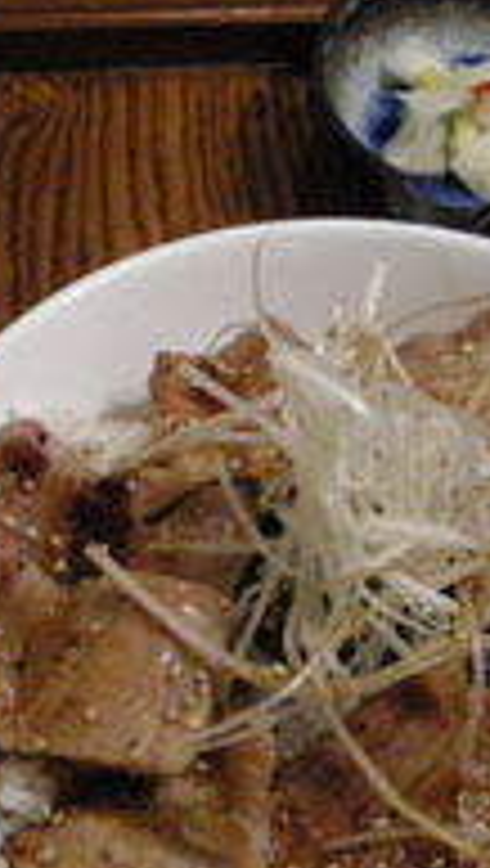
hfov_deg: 15.2
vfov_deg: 26.8
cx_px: 40
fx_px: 1819
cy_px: 463
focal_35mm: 79
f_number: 2.8
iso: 400
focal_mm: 5.7
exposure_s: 1/53.3
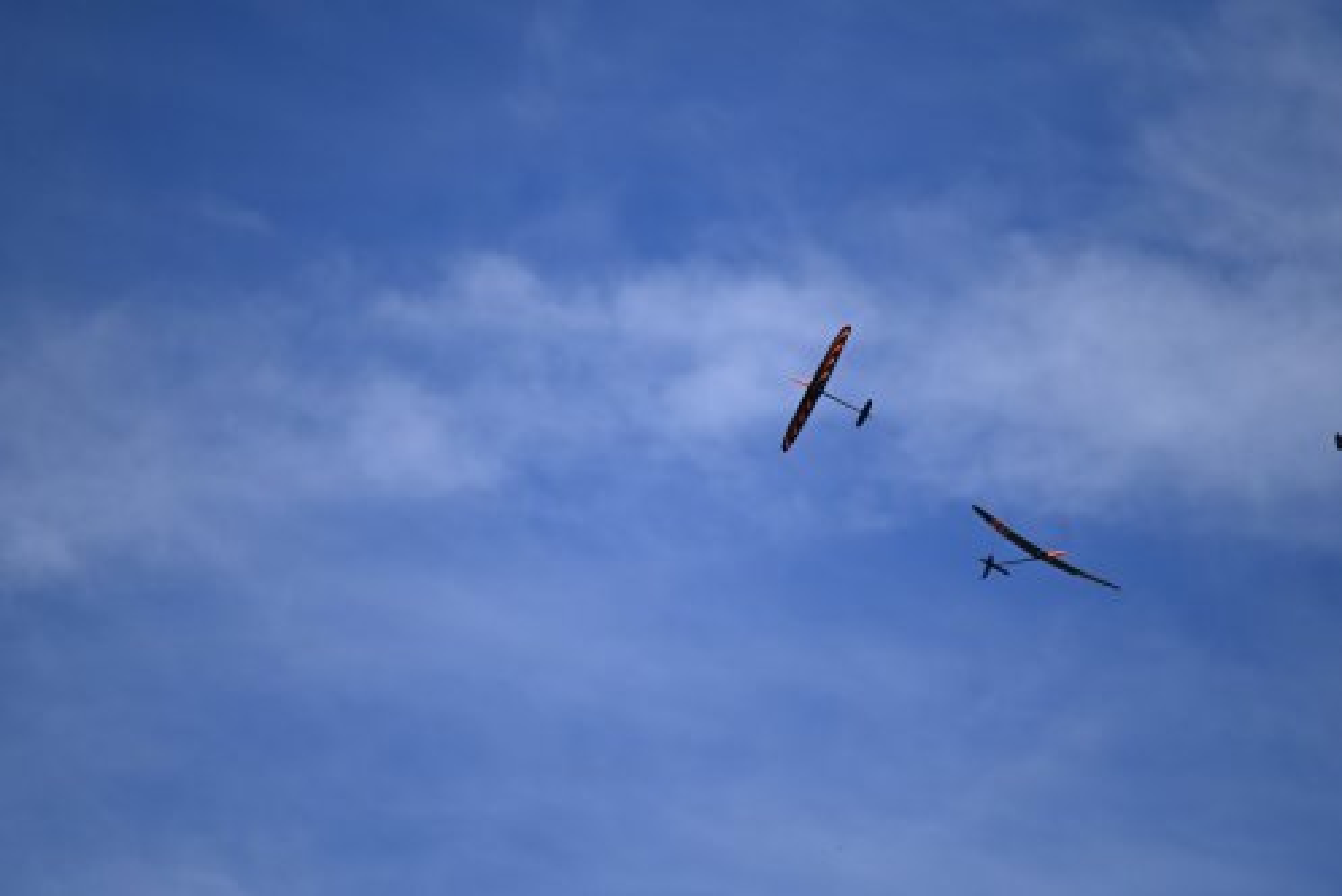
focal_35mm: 400
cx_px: 671
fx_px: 14919
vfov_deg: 3.4
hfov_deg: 5.2
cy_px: 448
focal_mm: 400
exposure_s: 1/5000
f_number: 6.3
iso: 640
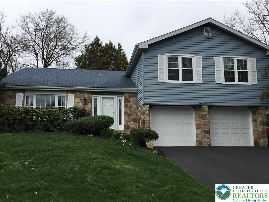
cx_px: 134
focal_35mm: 31
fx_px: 241
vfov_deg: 45.4
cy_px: 101
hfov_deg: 58.4
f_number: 2.4
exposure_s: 1/1733
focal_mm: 3.3
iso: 25
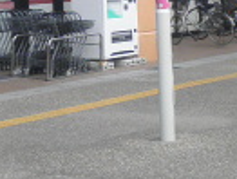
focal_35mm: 151
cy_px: -174
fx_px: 1037
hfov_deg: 13.0
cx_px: 80
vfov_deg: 9.3
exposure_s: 1/80
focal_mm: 5.5
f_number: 8.2
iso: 64
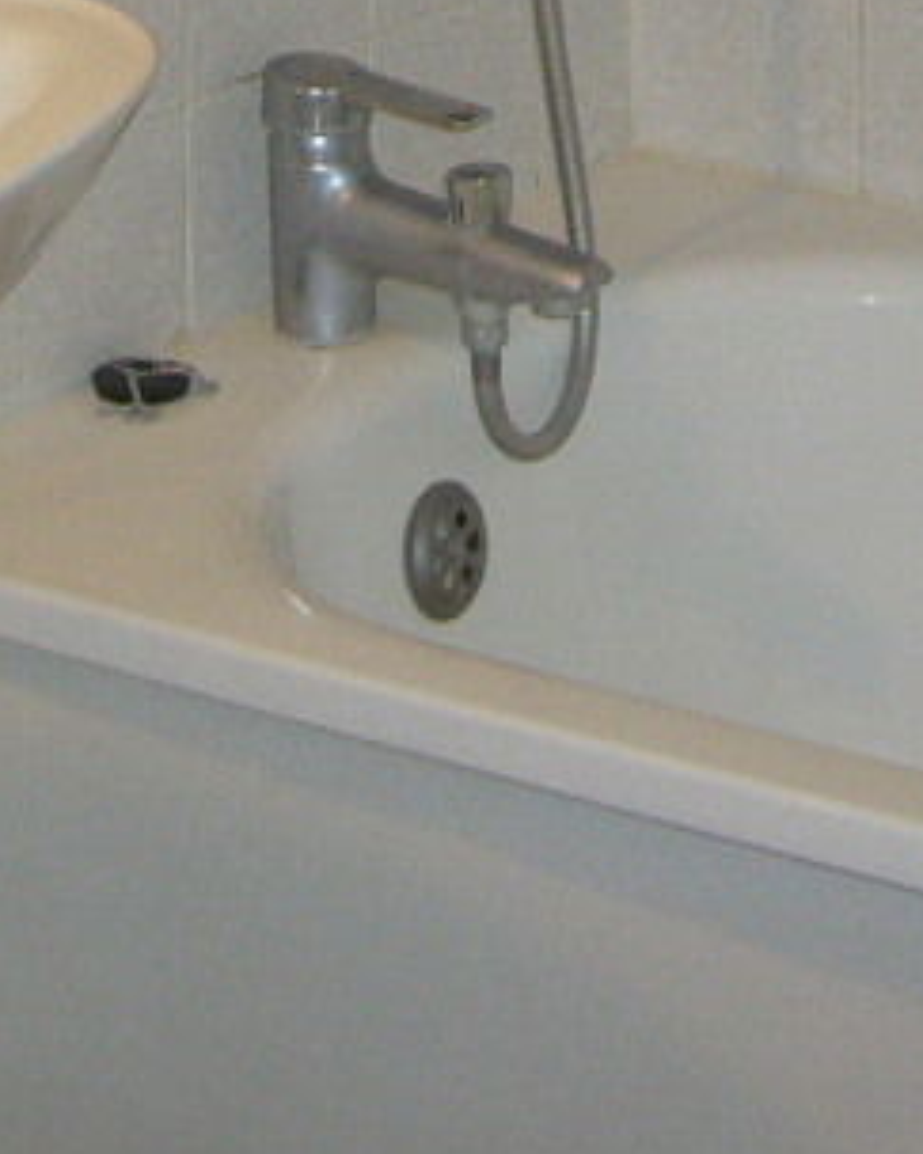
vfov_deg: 12.7
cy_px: -566
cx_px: 661
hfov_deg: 10.7
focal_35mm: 144
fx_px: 4920
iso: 100
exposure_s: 1/30
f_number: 2.8
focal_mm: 5.8
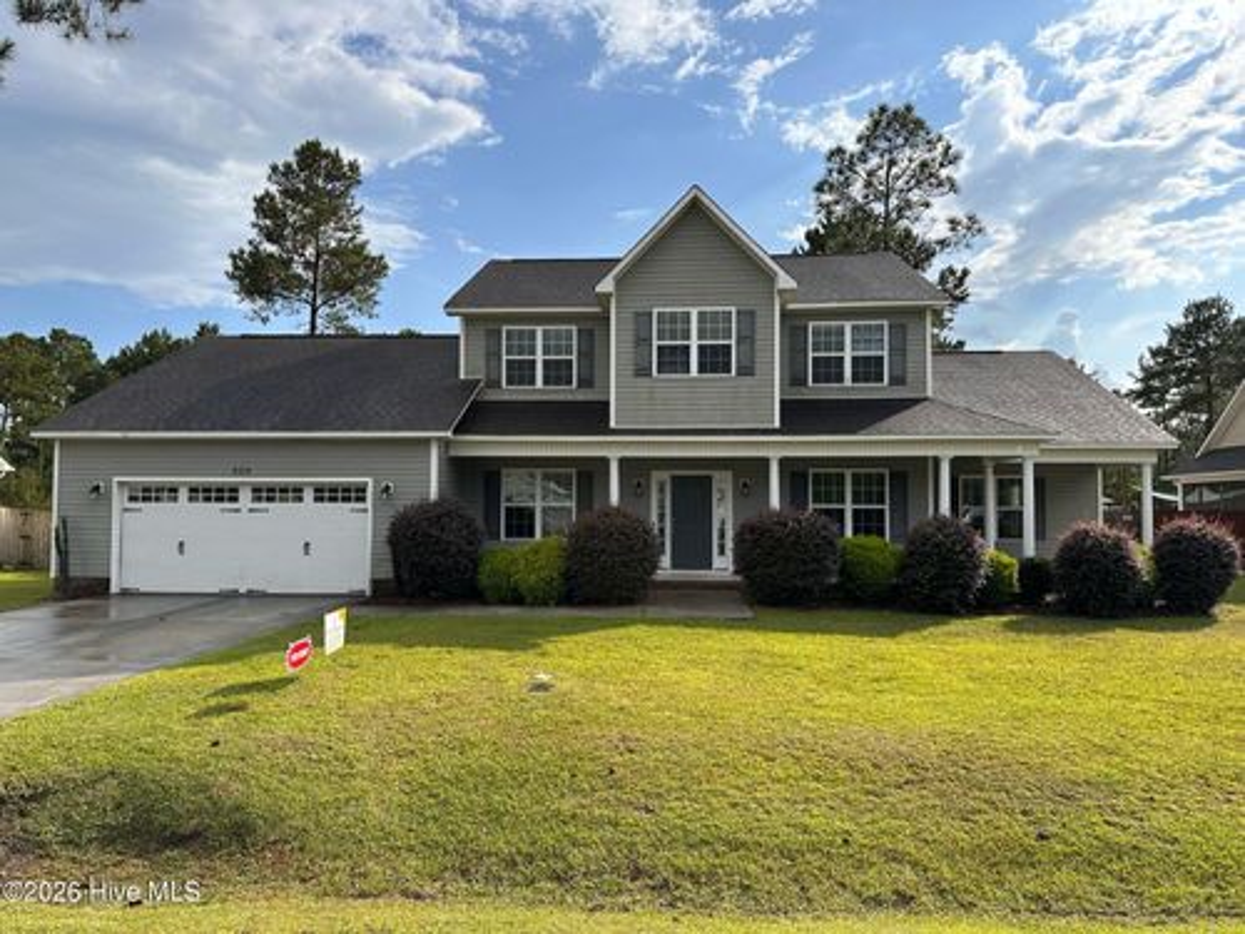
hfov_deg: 71.6
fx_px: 863
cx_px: 622
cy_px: 467
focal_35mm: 24
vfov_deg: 56.8
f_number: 1.78
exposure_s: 1/5000
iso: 80
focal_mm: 6.86
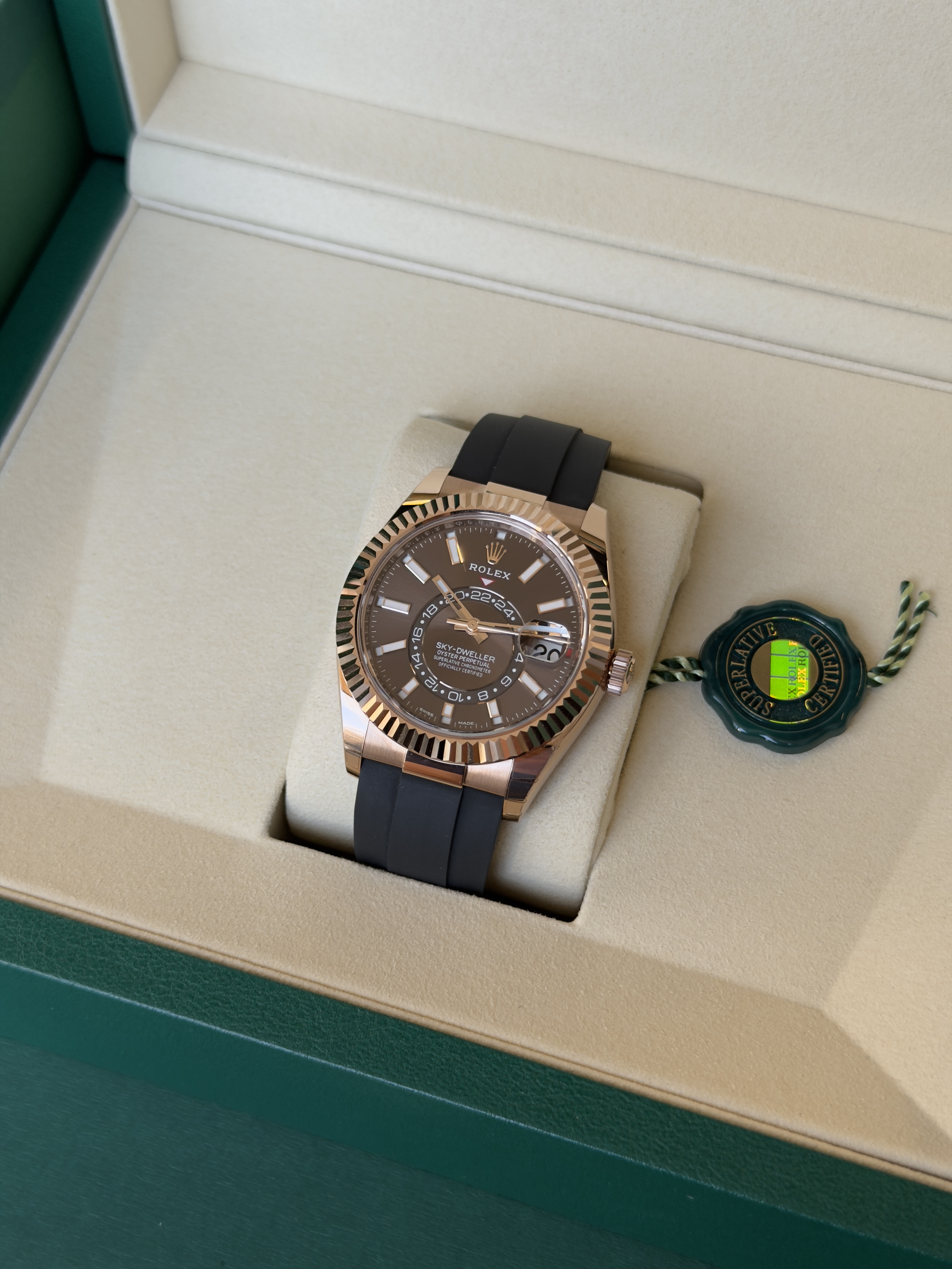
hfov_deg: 30.3
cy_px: 634
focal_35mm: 48
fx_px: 1760
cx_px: 476
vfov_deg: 39.7
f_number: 1.78
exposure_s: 1/244
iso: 64
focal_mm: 6.76
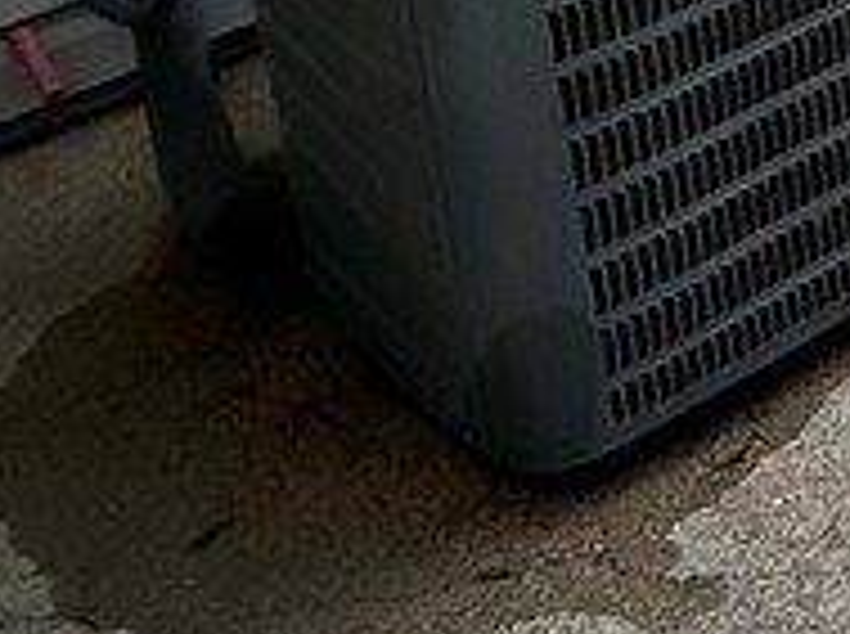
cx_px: 1785
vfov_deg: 14.8
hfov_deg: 17.1
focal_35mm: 76
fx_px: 1863
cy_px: -733
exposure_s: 1/121
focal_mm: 2.22
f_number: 2.2
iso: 64
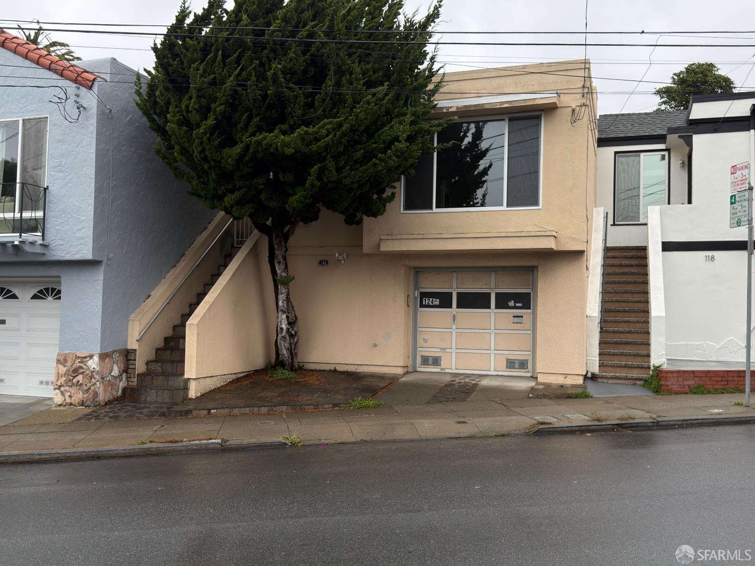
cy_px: 283
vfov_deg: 40.7
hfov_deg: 52.6
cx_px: 378
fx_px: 763
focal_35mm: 35
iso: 80
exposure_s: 1/887
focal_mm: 6.76
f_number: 1.78
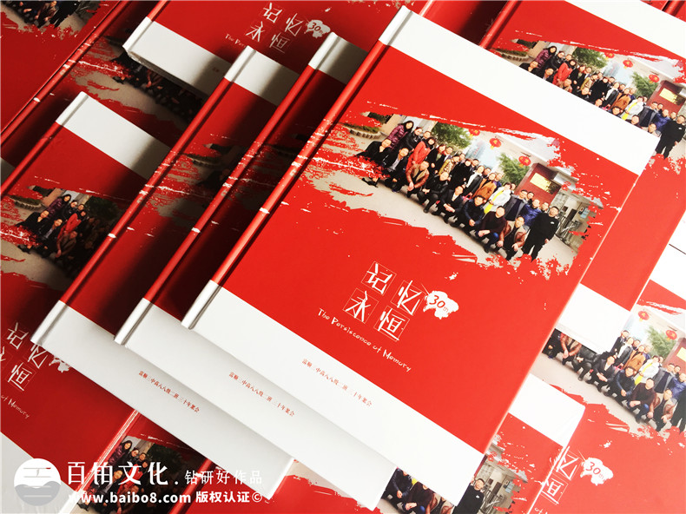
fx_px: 575
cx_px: 343
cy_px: 257
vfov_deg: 48.2
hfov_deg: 61.7
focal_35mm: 29
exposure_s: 1/100
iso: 40
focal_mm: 4.15
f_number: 2.2
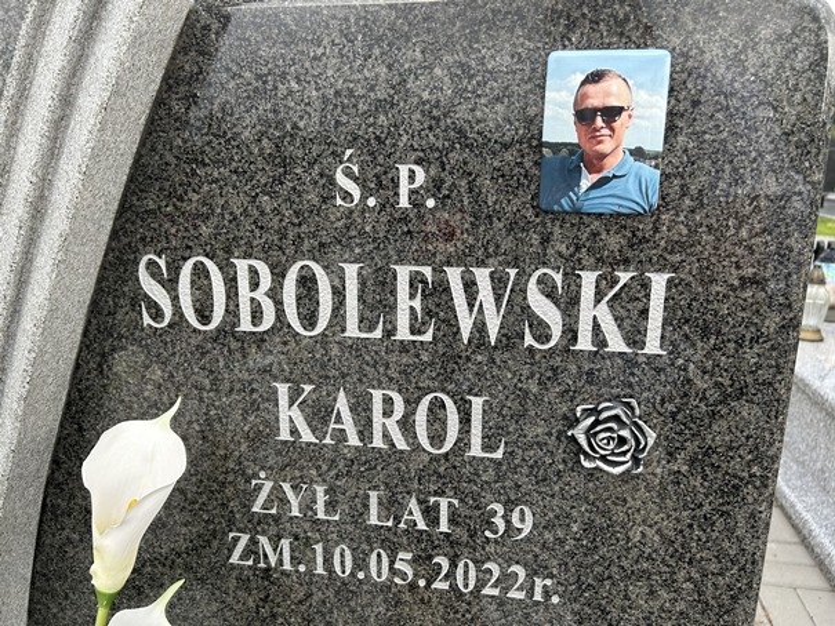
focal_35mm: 26
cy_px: 313
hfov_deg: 67.3
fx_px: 627
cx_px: 418
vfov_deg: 53.1
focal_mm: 5.7
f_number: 1.5
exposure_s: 1/808
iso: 50
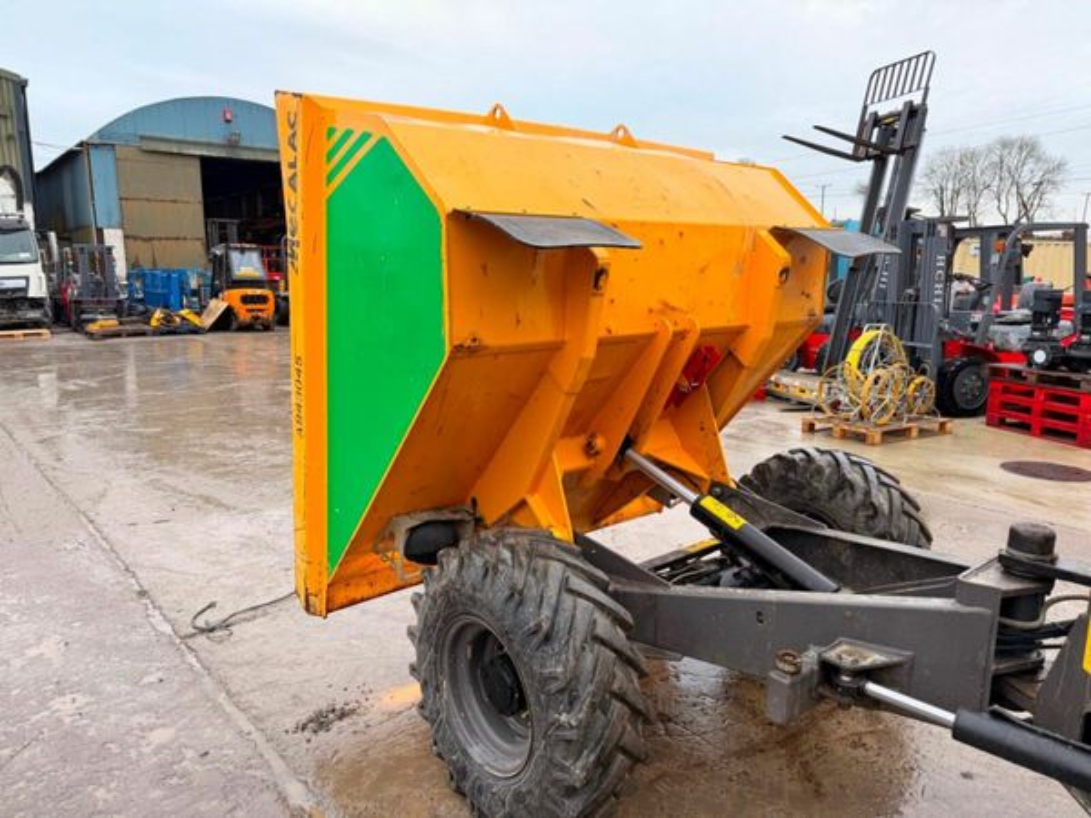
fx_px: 756
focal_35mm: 24
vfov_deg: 56.8
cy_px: 409
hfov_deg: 71.6
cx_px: 546
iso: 80
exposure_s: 1/188
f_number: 1.78
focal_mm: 6.76
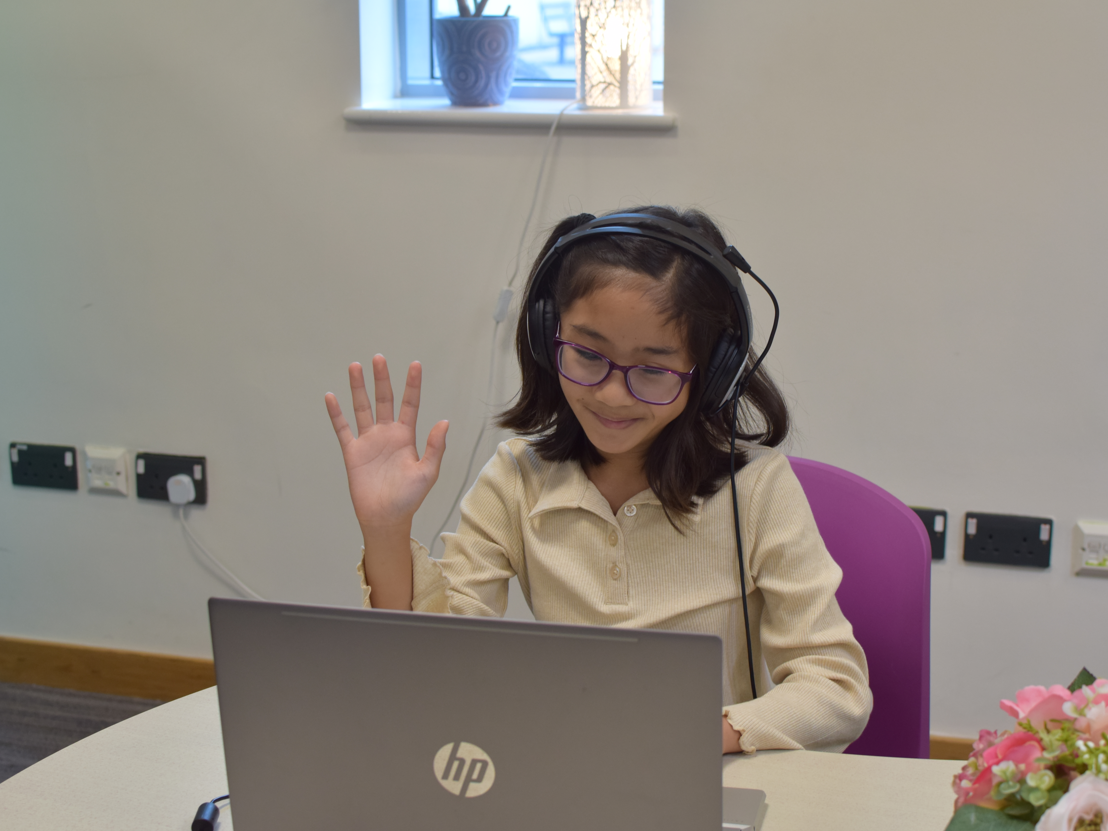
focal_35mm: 58
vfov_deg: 25.4
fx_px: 1842
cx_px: 622
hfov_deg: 33.4
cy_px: 412
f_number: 4.5
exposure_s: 1/80
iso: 400
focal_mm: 35
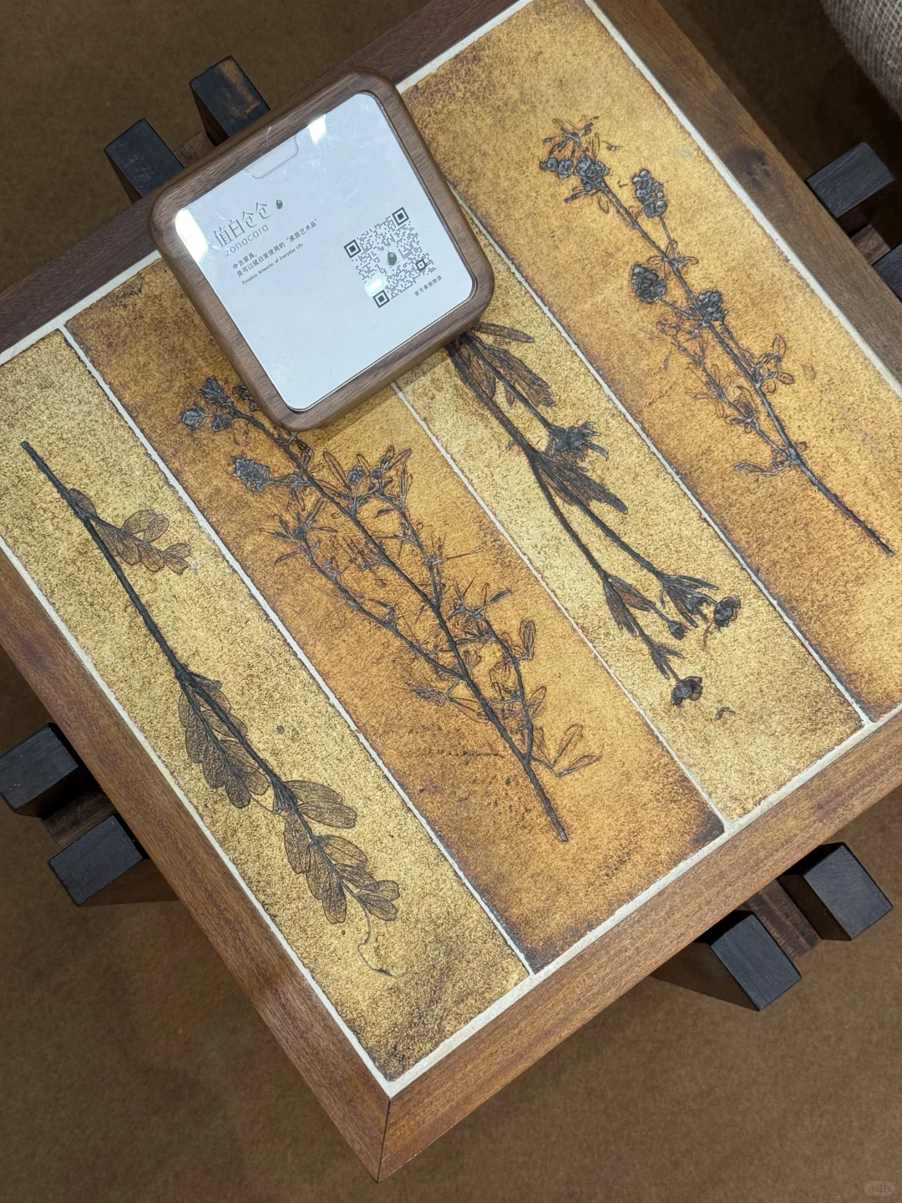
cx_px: 451
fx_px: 1668
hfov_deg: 30.3
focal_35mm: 48
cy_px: 602
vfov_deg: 39.7
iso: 64
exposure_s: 1/50
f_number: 1.78
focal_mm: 6.76
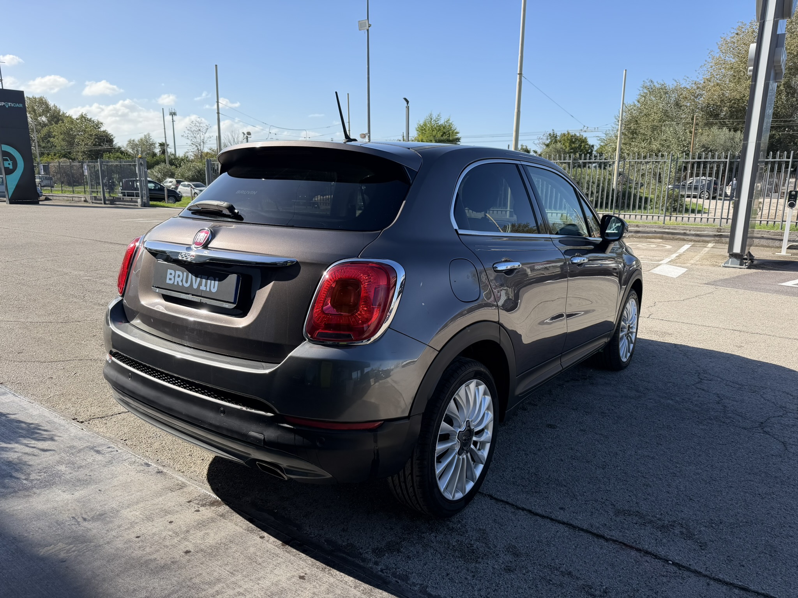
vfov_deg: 56.8
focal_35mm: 24
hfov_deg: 71.6
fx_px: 553
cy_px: 299
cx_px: 399
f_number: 1.78
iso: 80
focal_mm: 6.76
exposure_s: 1/3021
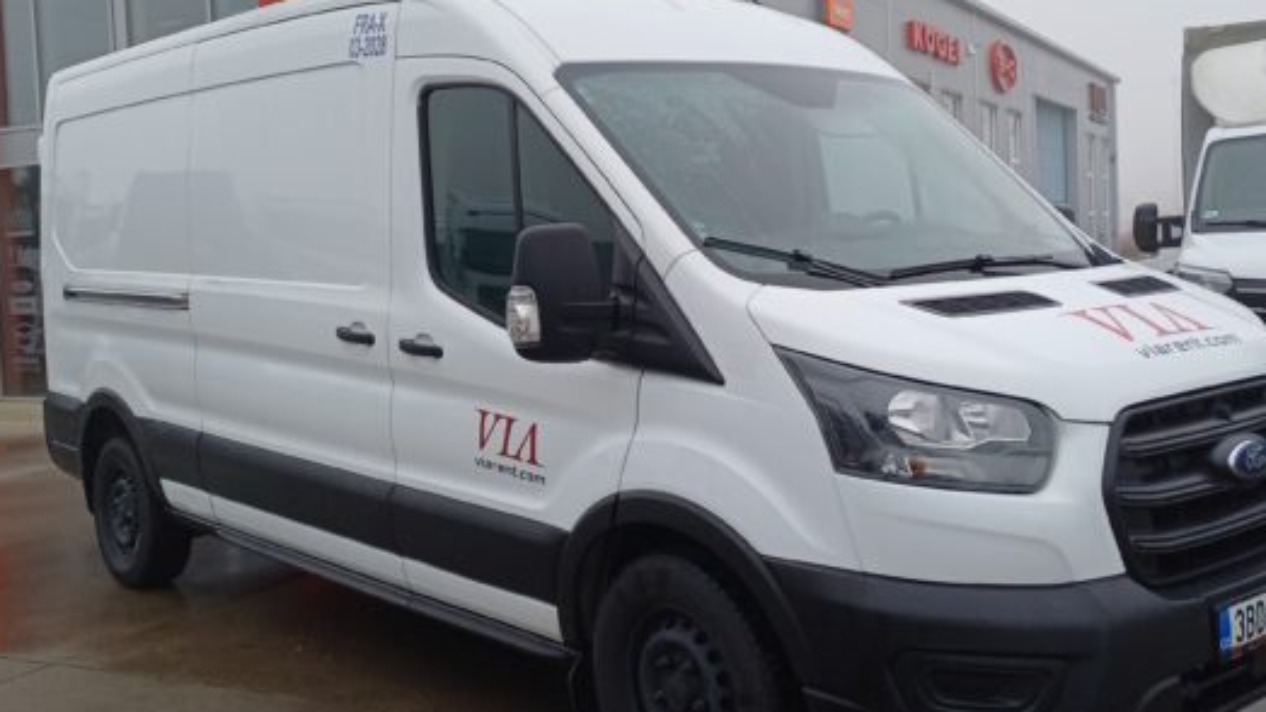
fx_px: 1343
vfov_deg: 29.7
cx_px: 627
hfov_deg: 50.5
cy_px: 322
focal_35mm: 40
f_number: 1.8
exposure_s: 1/114
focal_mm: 4.65
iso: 50
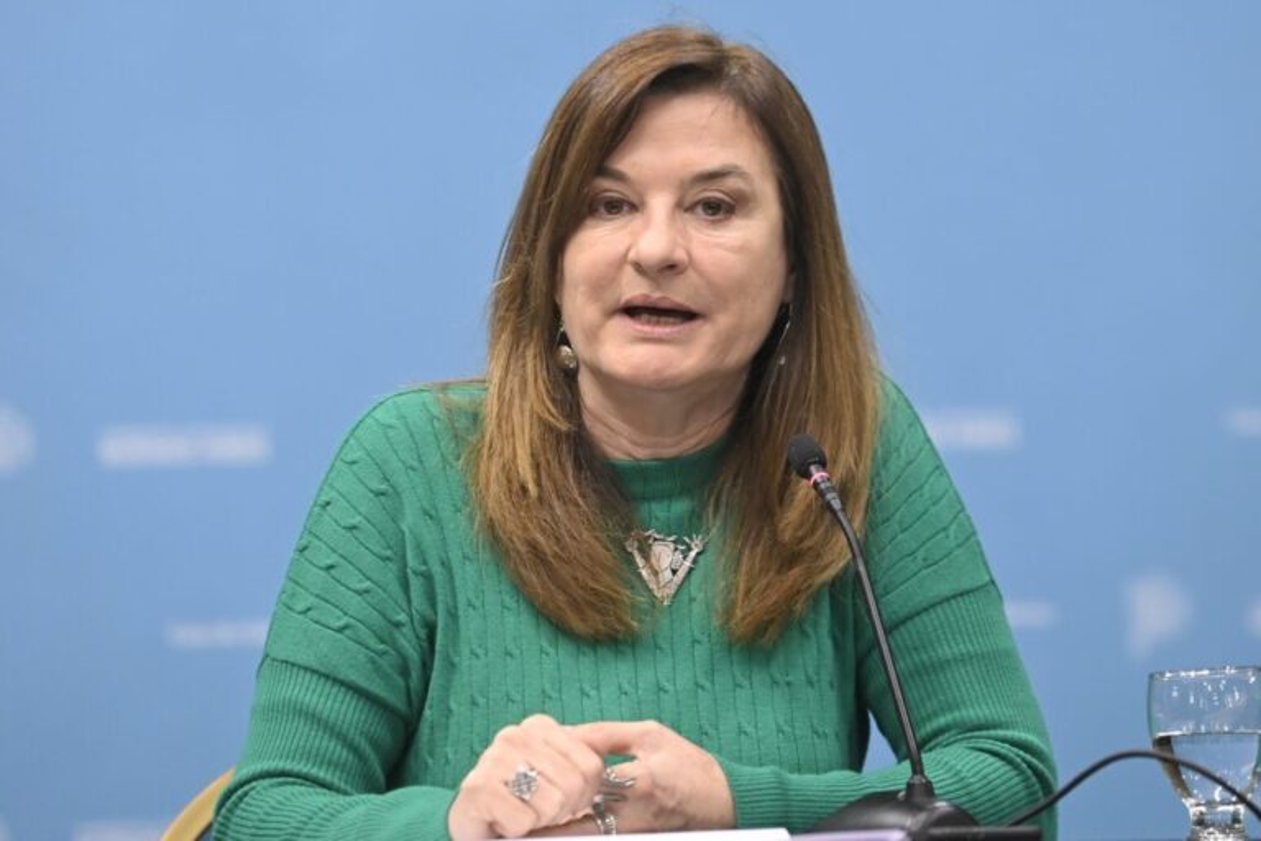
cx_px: 630
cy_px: 420
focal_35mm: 200
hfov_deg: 10.3
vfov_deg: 6.9
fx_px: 7005
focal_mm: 200
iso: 4000
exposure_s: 1/400
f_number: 3.5
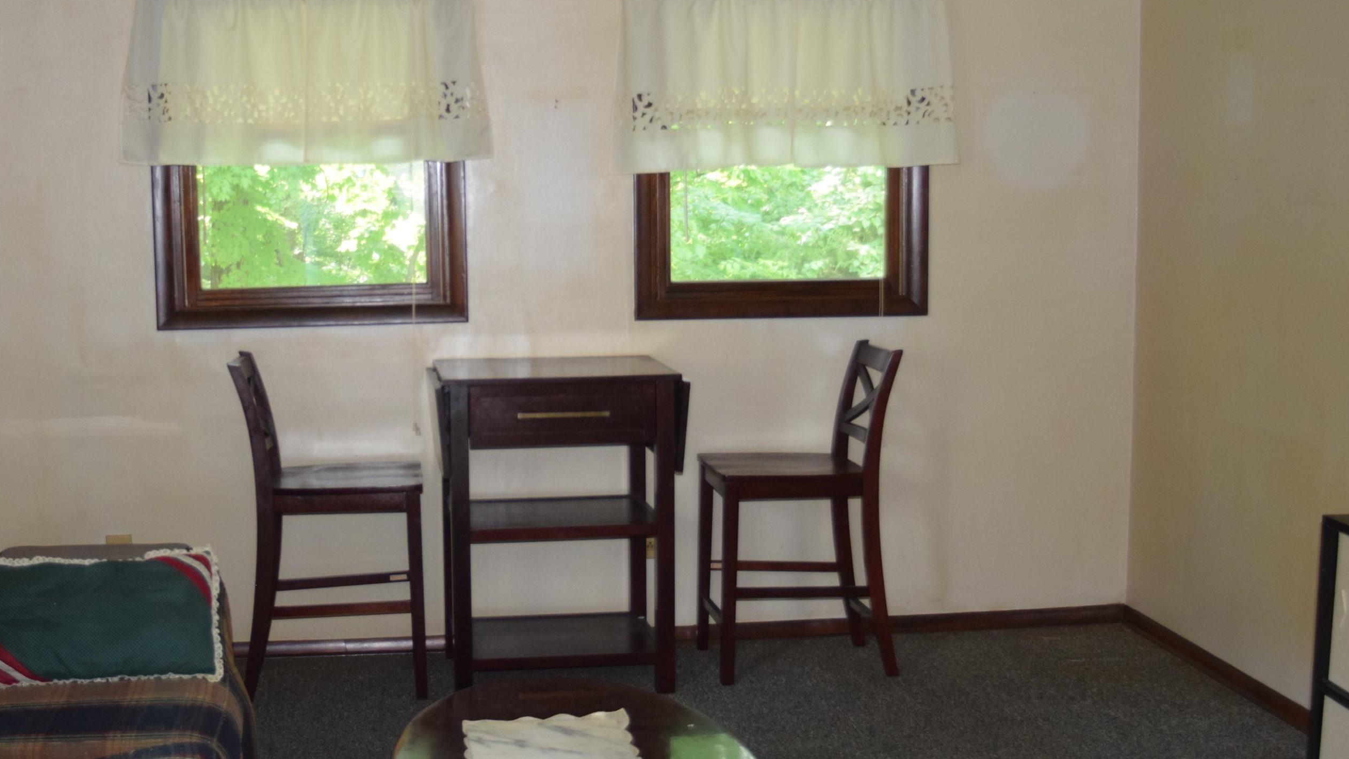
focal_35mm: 48
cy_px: 368
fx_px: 1704
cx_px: 538
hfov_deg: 43.0
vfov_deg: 25.1
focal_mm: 25
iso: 1100
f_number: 3.8
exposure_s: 1/60
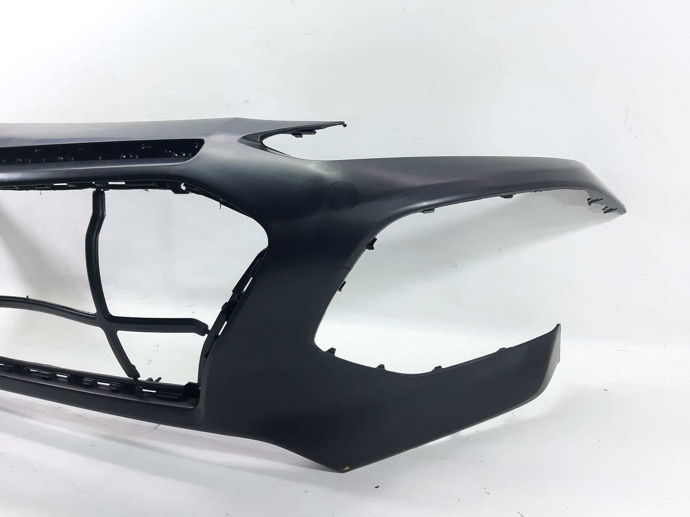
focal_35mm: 27
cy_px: 258
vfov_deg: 51.3
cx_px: 345
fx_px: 538
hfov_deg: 65.3
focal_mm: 3.93
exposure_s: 1/50
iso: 80
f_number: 1.7
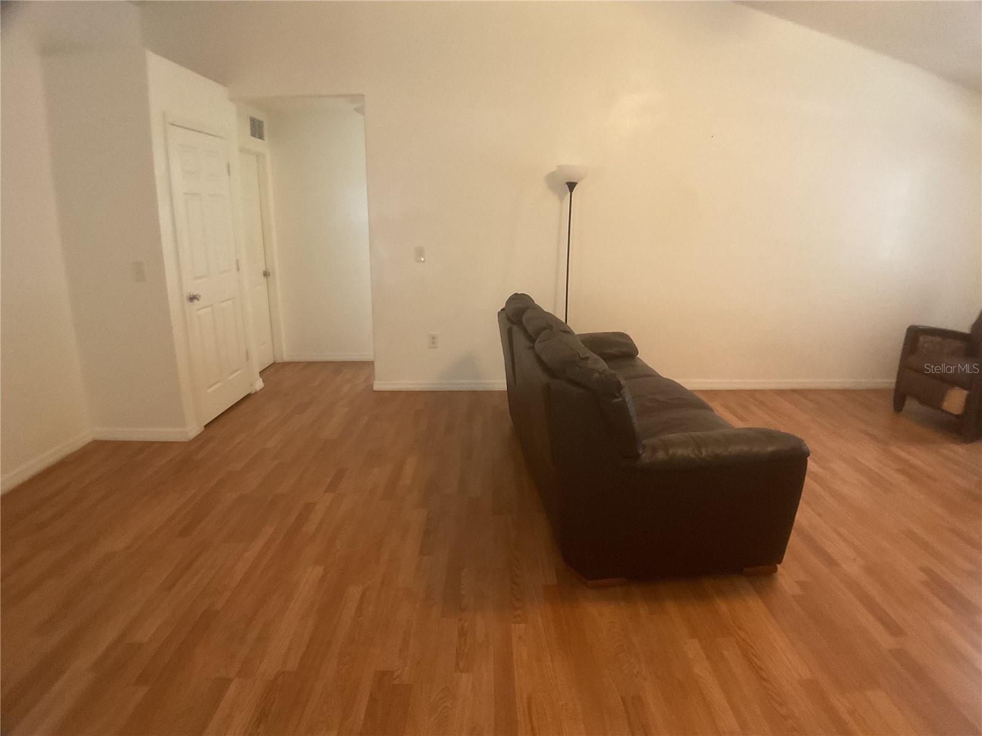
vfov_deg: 48.2
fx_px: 823
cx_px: 491
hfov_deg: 61.7
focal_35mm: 29
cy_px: 368
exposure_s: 1/40
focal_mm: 3
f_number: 1.8
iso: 320
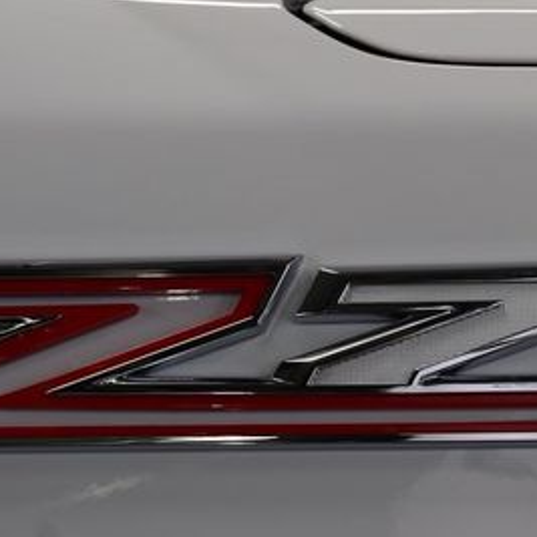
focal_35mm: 214
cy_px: 331
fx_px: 3756
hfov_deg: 8.2
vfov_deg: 8.2
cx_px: 290
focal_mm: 70
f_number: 8
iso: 400
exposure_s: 1/50
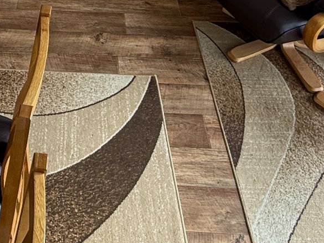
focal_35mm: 49
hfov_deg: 37.6
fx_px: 459
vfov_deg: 24.7
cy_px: -95
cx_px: 66
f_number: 2.2
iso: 100
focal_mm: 2.22
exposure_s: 1/100
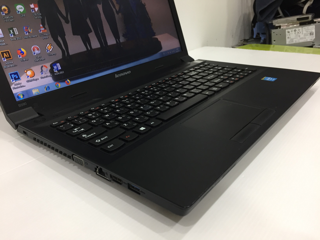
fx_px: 268
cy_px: 120
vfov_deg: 48.2
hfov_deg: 61.7
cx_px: 160
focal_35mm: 29
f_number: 2.2
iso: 125
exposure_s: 1/33
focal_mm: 4.15
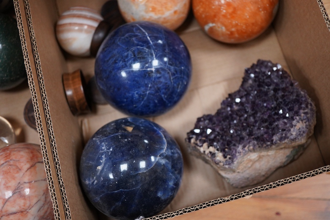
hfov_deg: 43.6
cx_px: 165
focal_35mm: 45
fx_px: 412
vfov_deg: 29.9
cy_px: 110
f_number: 3.5
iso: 1600
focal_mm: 30
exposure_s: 1/125
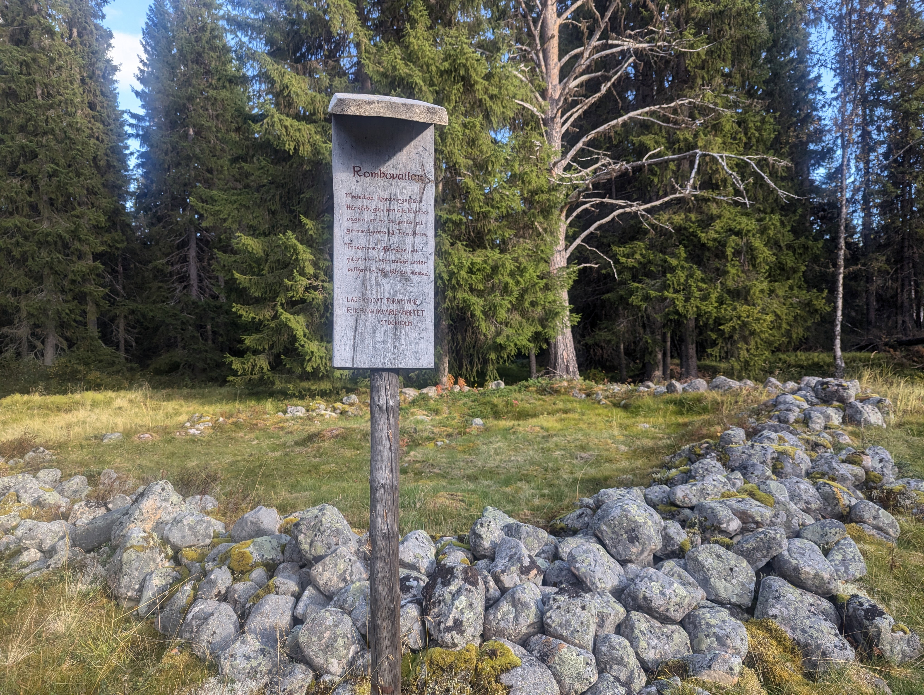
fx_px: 642
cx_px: 462
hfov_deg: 71.5
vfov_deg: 56.9
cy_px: 348
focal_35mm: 24
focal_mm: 6.81
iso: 44
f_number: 1.85
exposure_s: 1/281
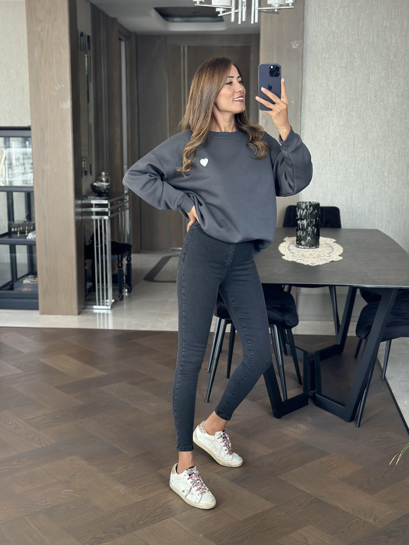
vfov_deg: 39.7
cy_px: 272
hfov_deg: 30.3
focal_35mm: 48
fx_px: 756
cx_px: 204
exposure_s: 1/60
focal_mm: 6.86
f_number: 1.78
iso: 160
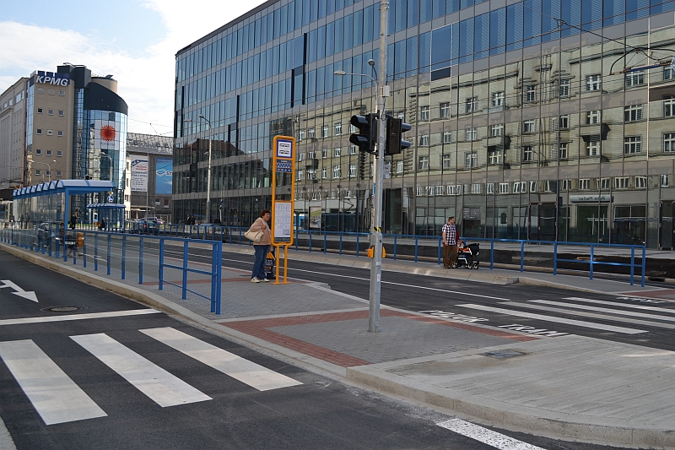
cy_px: 225
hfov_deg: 57.2
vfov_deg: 40.0
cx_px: 338
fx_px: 619
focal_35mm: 33
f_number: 9
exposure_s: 1/200
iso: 100
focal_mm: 22
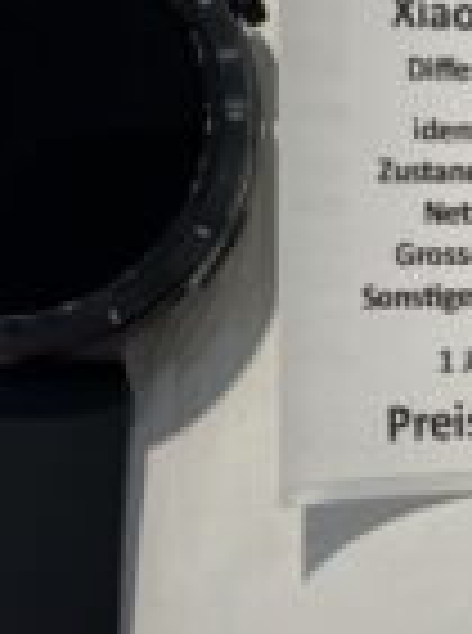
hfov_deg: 19.6
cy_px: 211
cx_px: 387
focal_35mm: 74
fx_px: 1352
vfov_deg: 26.2
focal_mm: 5.7
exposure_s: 1/100
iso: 32
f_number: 1.5
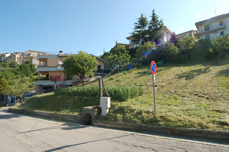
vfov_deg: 67.2
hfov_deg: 90.1
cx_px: 114
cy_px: 76
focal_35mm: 18
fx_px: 114
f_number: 8
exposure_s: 1/250
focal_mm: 12
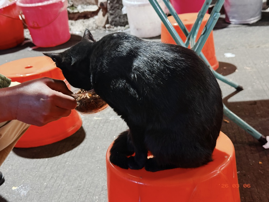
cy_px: 101
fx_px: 373
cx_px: 134
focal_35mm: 48
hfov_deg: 39.7
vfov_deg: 30.3
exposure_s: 1/25
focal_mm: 6.76
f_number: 1.78
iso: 500
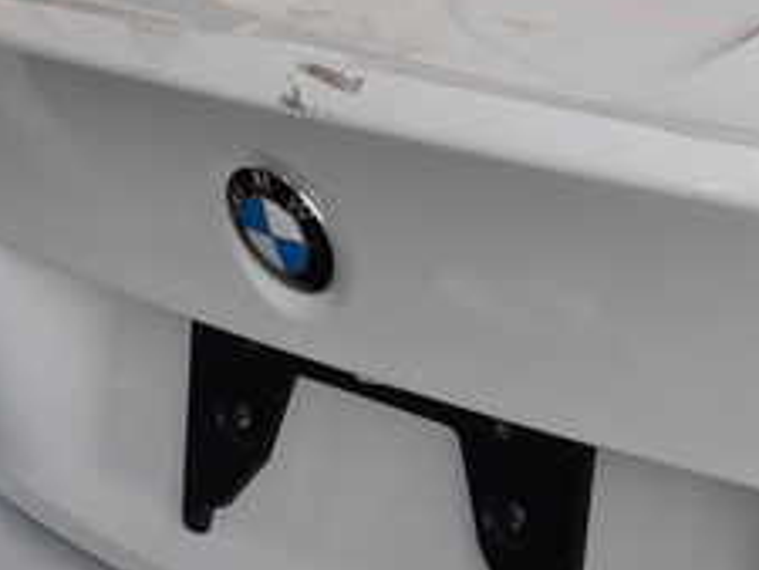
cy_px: 364
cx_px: 705
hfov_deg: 23.6
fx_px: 1755
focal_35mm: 80
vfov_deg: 18.4
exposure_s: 1/100
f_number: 3.2
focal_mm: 5.4
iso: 100
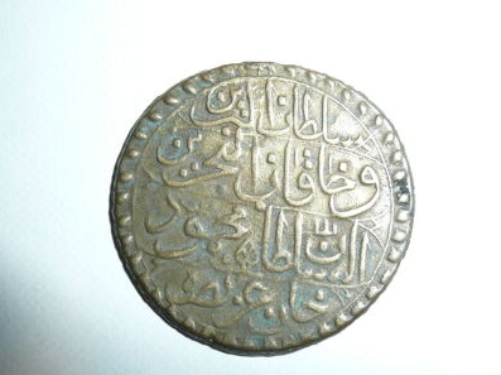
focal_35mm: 46
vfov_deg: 31.4
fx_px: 665
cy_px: 225
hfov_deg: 41.3
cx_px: 255
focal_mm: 5.2
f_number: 3.5
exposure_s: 1/30
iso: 100
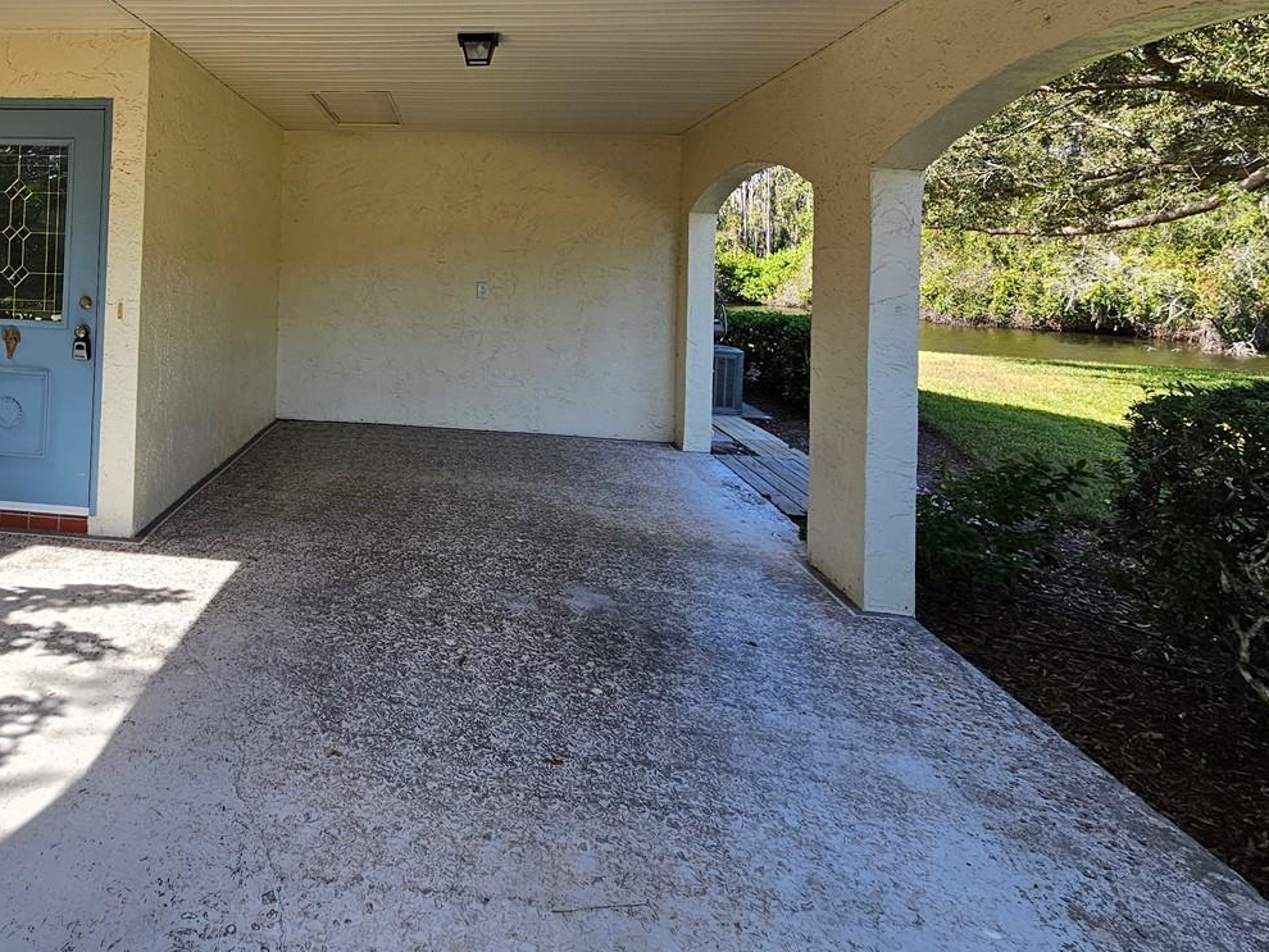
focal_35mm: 21
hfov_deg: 73.9
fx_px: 770
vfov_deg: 60.2
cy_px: 245
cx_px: 331
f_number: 2.2
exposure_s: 1/340
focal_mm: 2.2
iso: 50
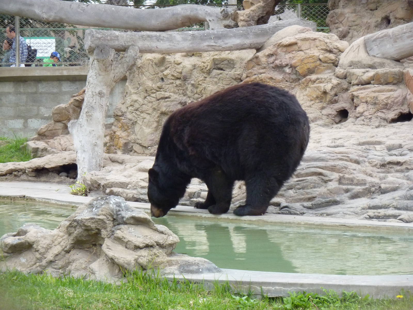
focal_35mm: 158
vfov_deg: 9.4
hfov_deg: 12.5
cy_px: 155
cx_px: 206
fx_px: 1885
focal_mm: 25.9
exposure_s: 1/400
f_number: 4.5
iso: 320
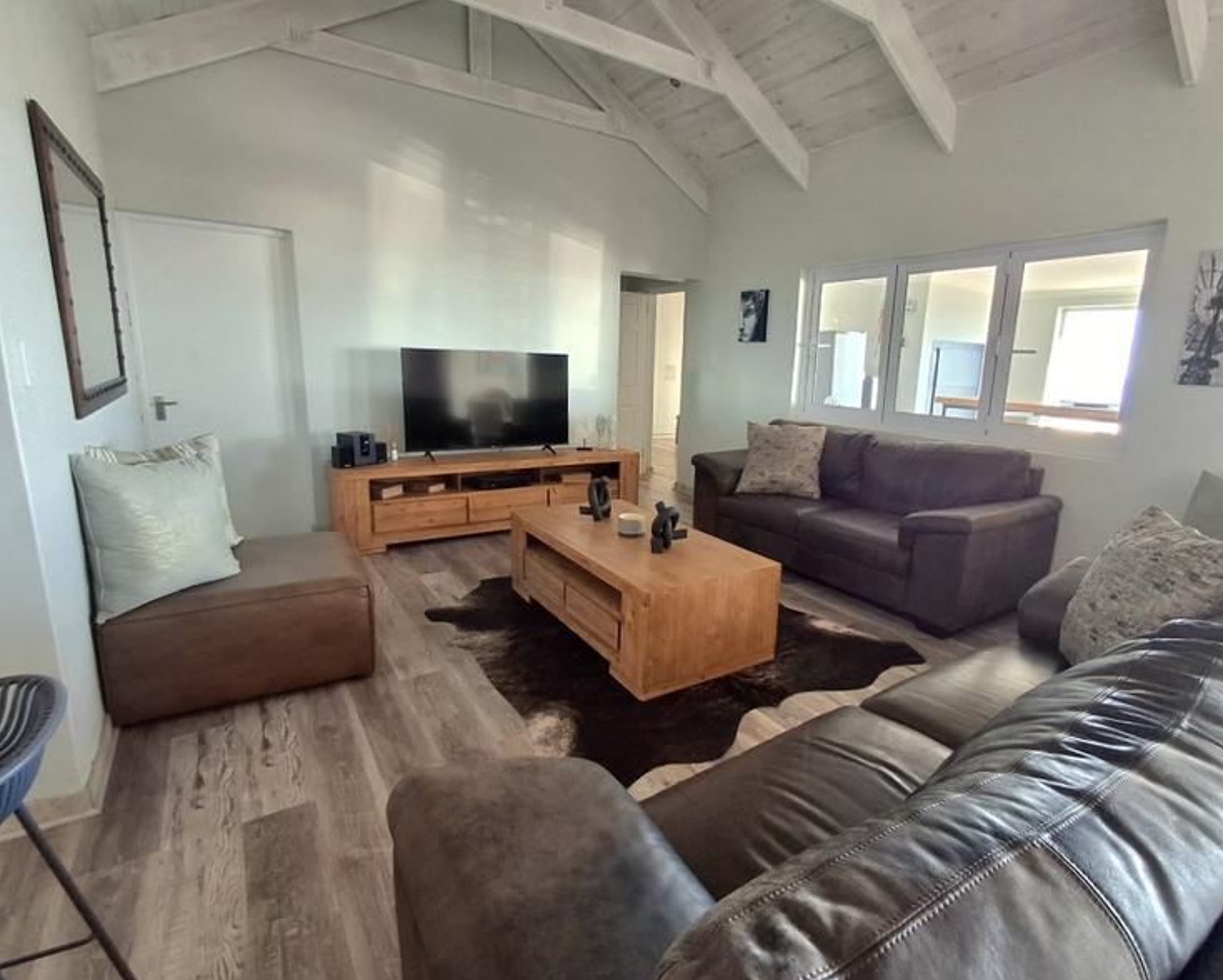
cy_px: 498
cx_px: 665
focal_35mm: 17
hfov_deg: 89.4
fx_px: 616
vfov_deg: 77.0
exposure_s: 1/40
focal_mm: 1.64
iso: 80
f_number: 2.2
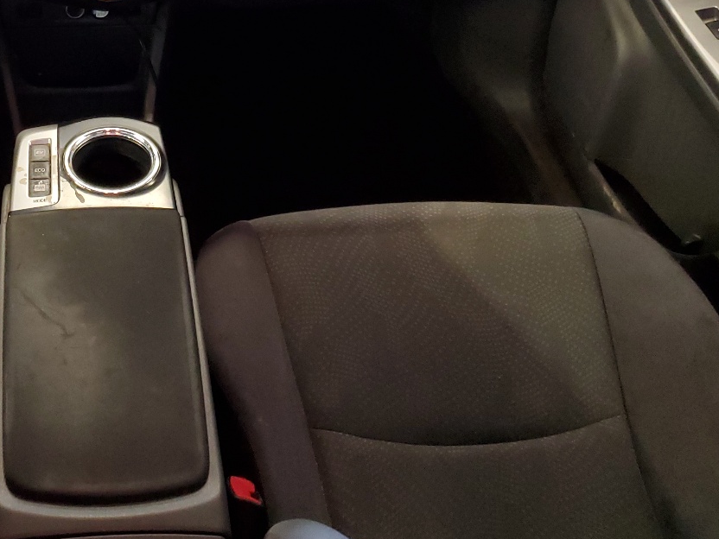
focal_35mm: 50
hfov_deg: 36.2
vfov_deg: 28.1
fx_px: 1039
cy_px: 67
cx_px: 90
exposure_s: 1/20
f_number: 1.5
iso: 316
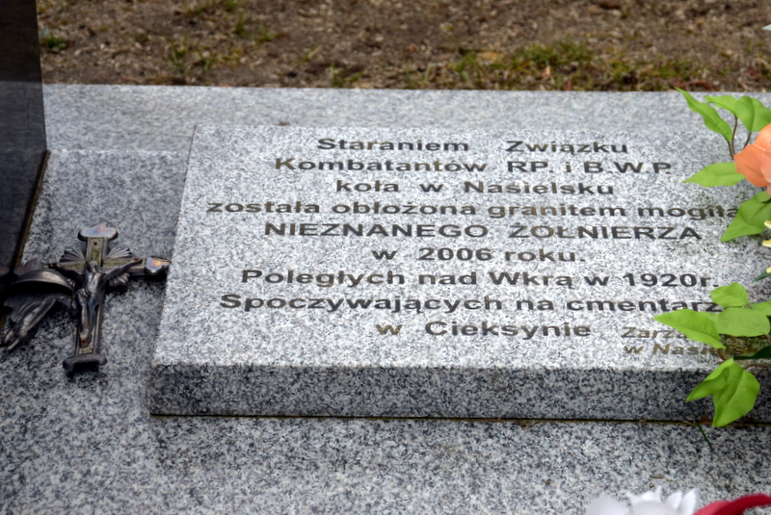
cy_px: 258
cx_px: 386
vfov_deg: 15.7
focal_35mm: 87
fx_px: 1865
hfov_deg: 23.4
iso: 200
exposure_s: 1/400
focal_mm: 58
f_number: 5
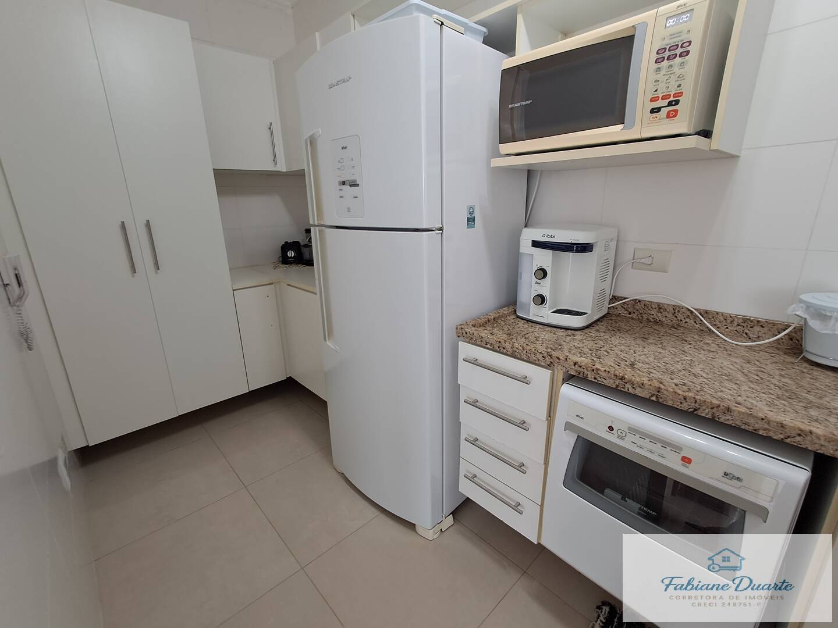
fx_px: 387
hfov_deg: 94.5
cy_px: 314
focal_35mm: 16
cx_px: 419
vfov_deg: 78.1
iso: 80
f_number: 2.2
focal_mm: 1.64
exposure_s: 1/40
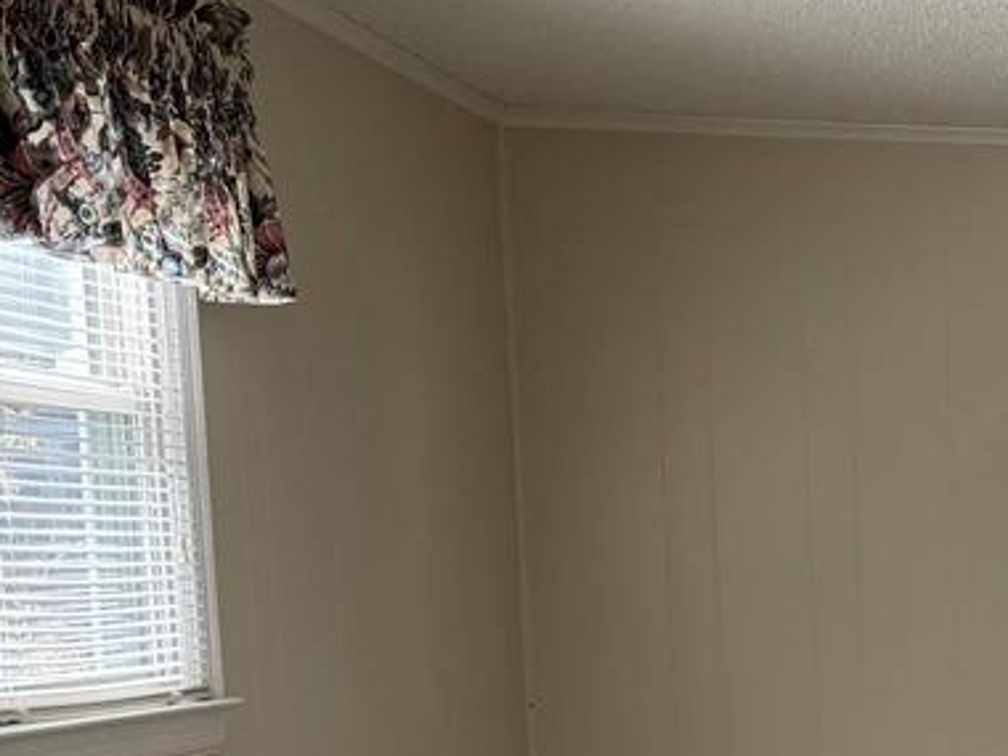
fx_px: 2650
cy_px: 1146
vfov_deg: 15.0
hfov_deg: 19.2
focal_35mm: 91
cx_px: 1459
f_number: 1.78
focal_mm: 6.76
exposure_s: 1/172
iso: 80
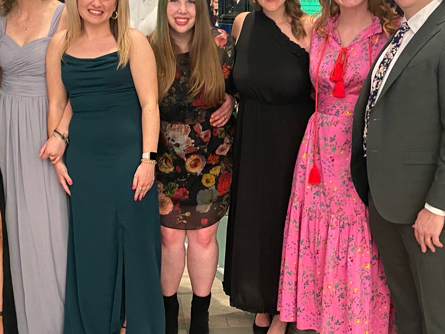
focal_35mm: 57
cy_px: 161
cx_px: 200
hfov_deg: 33.8
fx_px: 733
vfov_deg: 25.7
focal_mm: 4.25
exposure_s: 1/40
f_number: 1.8
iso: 400
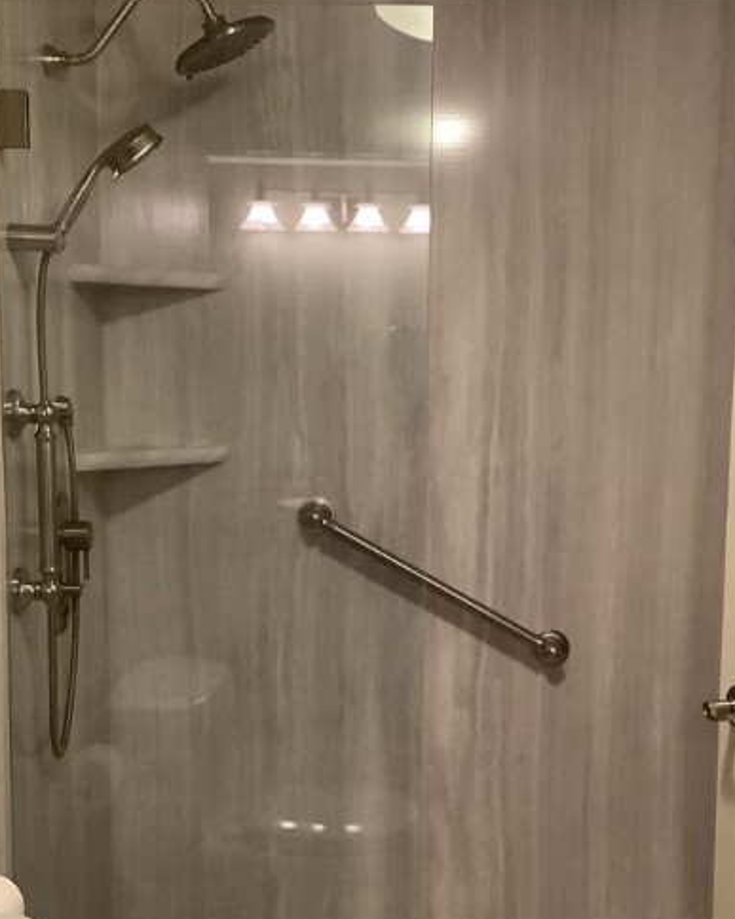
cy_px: 522
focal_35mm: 48
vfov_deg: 38.7
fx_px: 1306
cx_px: 414
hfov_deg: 31.4
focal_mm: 3.3
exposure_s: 1/60
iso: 320
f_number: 2.4
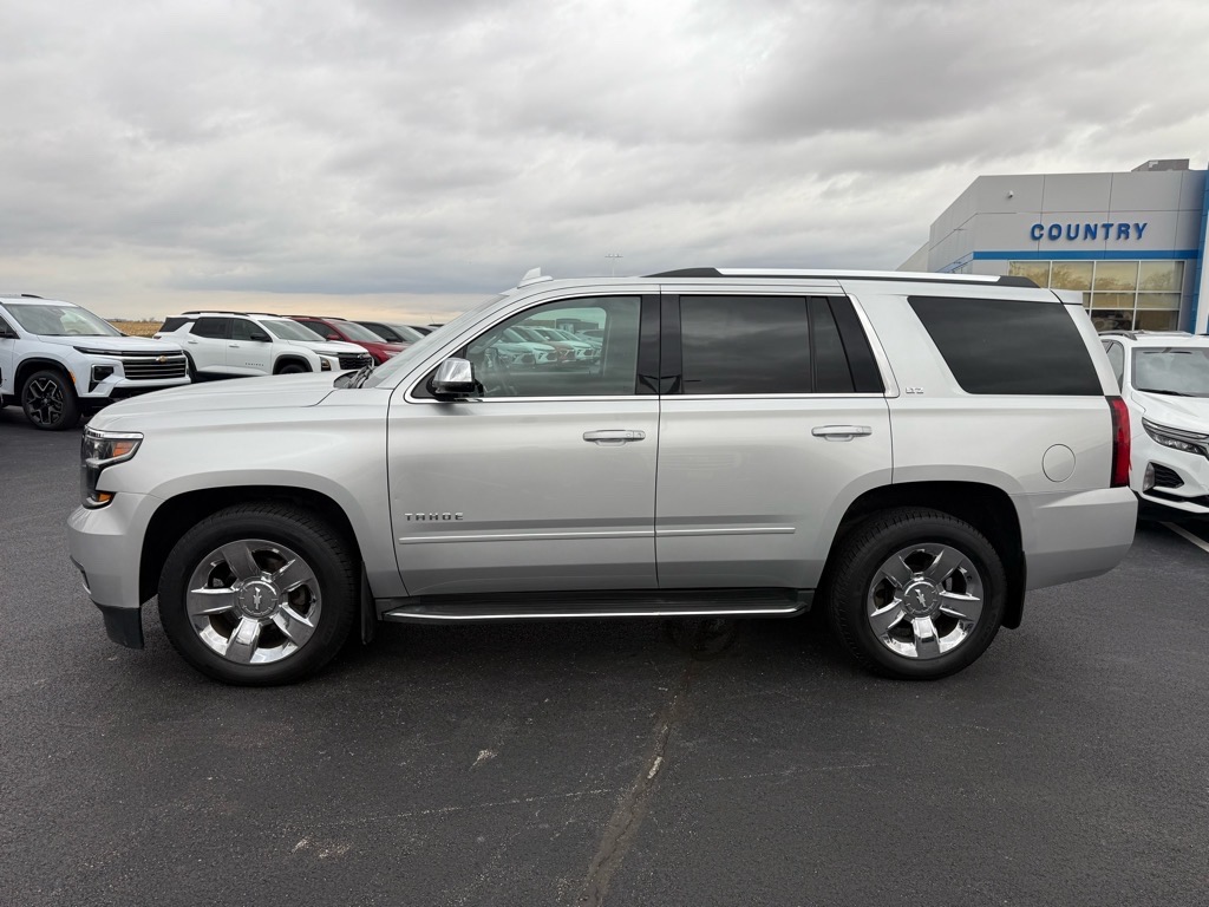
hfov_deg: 71.6
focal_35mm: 24
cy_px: 454
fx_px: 838
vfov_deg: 56.8
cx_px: 604
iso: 80
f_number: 1.78
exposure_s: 1/898
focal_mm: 6.76
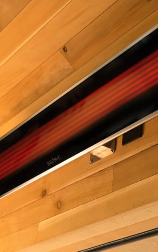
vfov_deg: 24.4
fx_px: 585
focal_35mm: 85
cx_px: 59
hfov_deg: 15.4
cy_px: 127
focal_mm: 55
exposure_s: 1/125
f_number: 5.5
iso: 4000
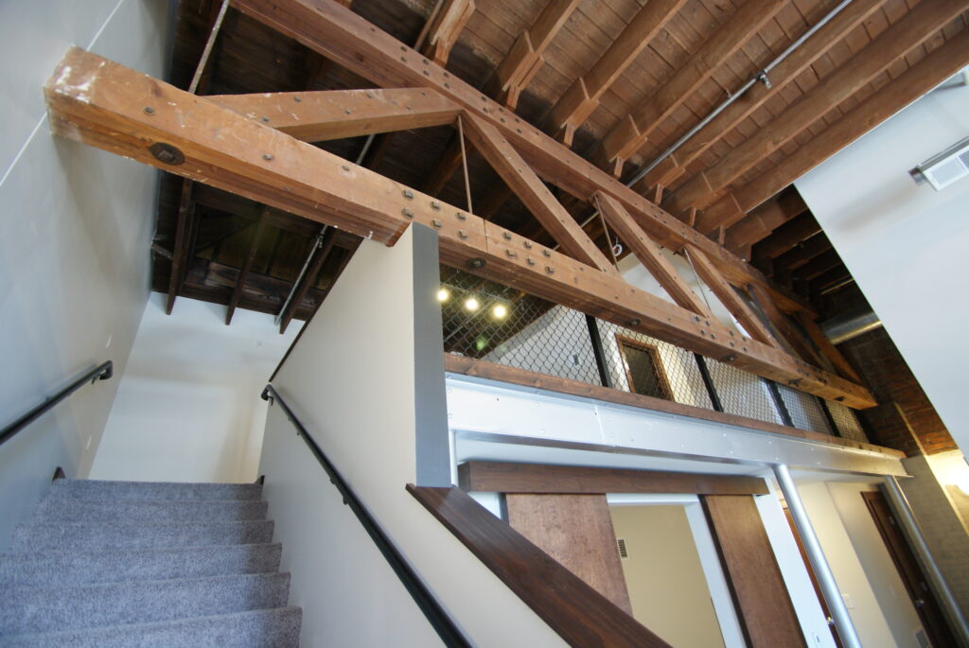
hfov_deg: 100.3
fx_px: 404
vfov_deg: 77.5
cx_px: 484
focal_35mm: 15
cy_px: 324
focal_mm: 10
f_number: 3.5
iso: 400
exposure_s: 1/15
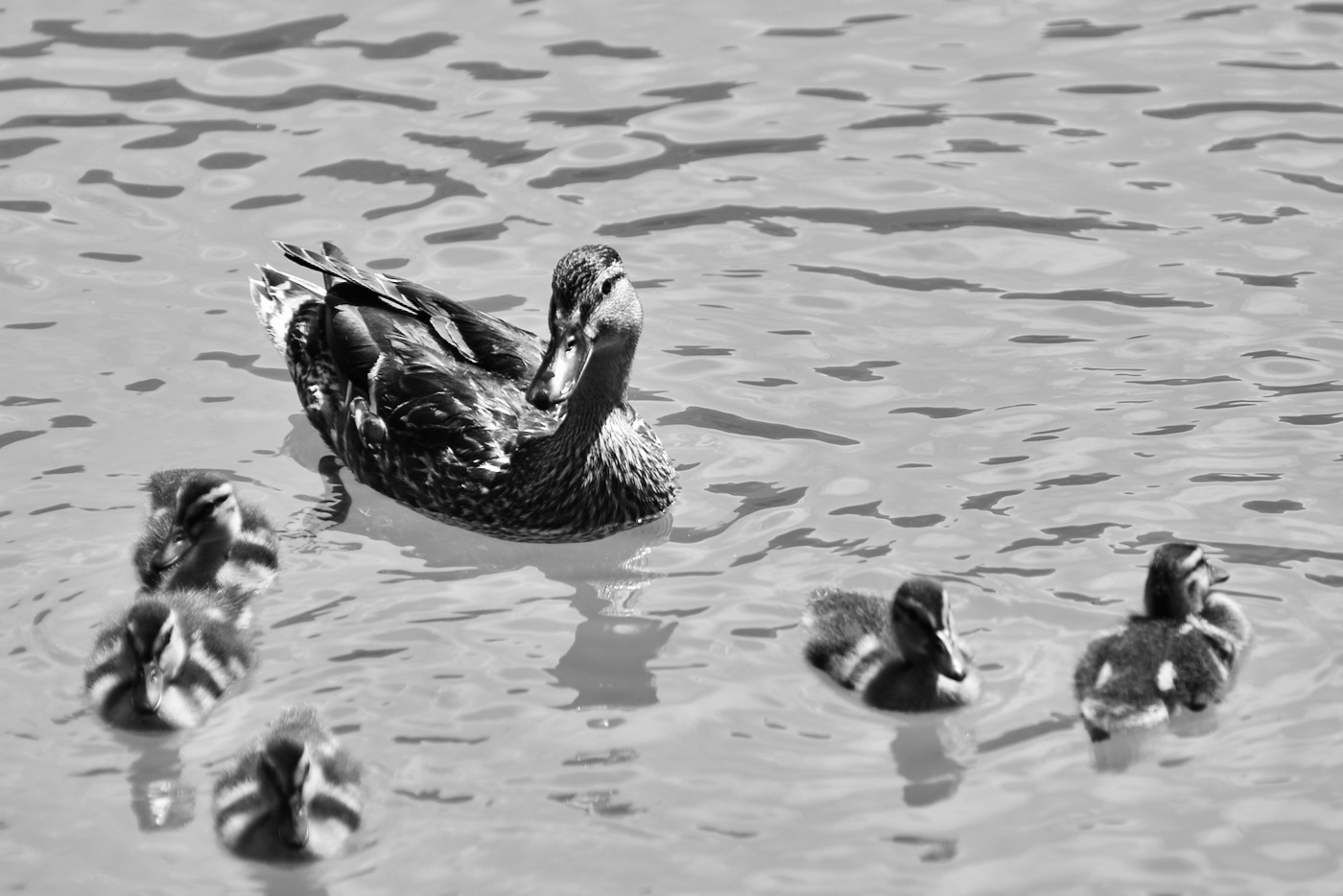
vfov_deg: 4.6
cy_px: 448
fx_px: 11193
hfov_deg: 6.9
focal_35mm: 300
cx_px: 672
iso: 100
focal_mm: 200
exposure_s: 1/1000
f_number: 4
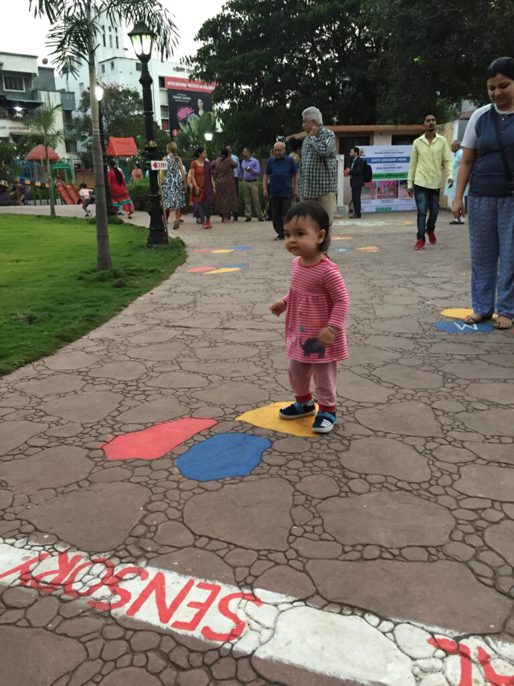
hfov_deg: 48.2
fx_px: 574
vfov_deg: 61.7
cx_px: 257
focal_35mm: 29
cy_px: 343
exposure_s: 1/33
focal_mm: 4.15
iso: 200
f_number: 2.2
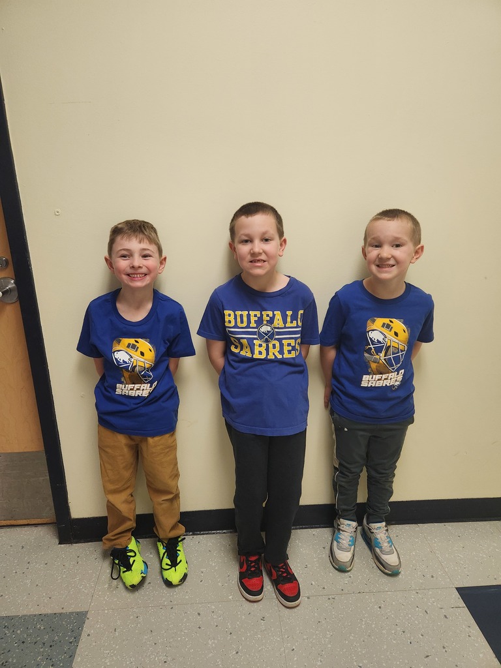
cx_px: 250
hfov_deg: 58.9
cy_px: 334
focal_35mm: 23
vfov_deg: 73.9
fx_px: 444
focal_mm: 5.4
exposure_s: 1/120
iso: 250
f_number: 1.8
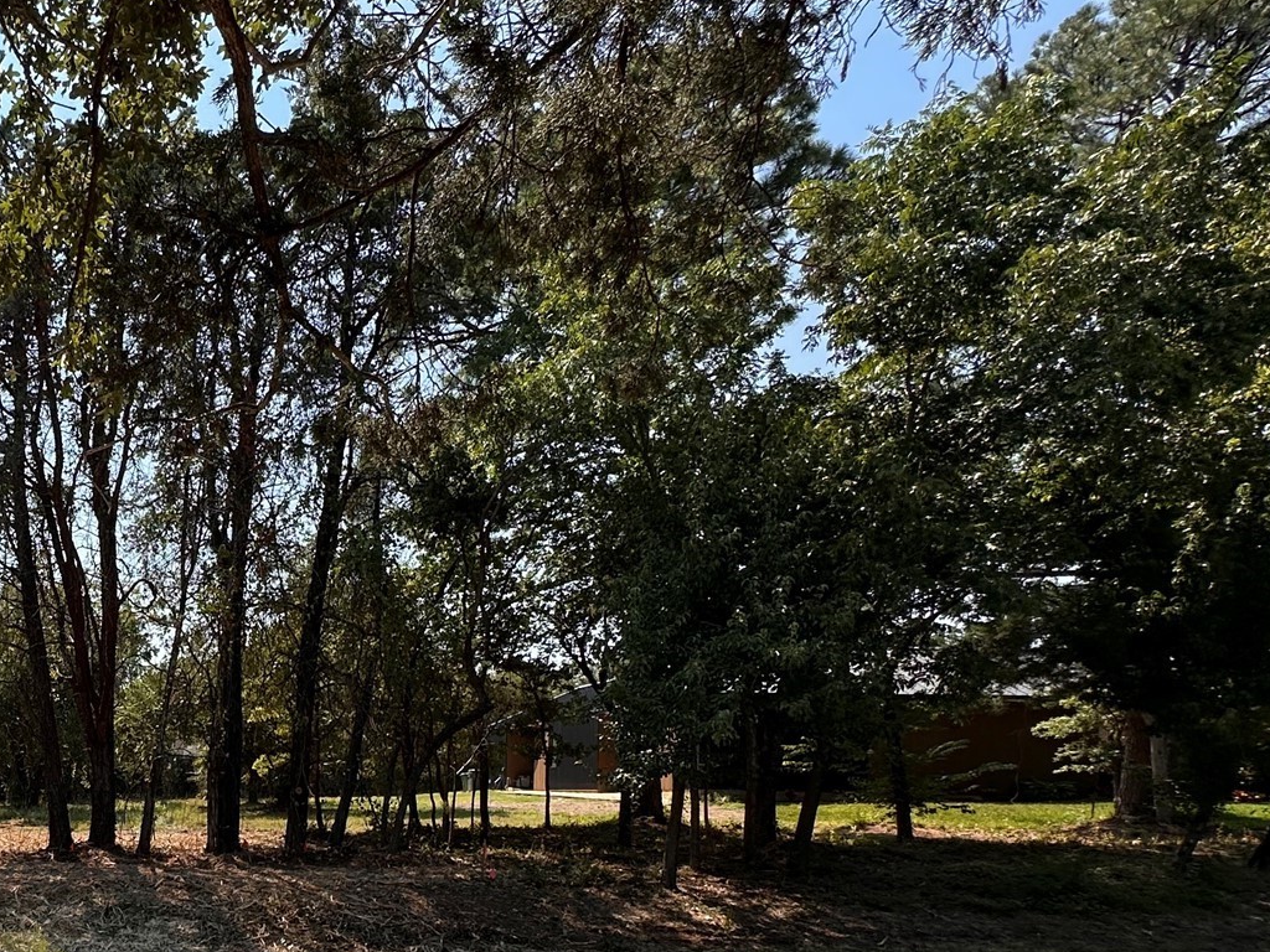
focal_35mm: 28
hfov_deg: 52.7
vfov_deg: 46.6
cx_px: 51
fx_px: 1027
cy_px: 786
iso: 50
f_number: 2.2
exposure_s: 1/1182
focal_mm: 2.22
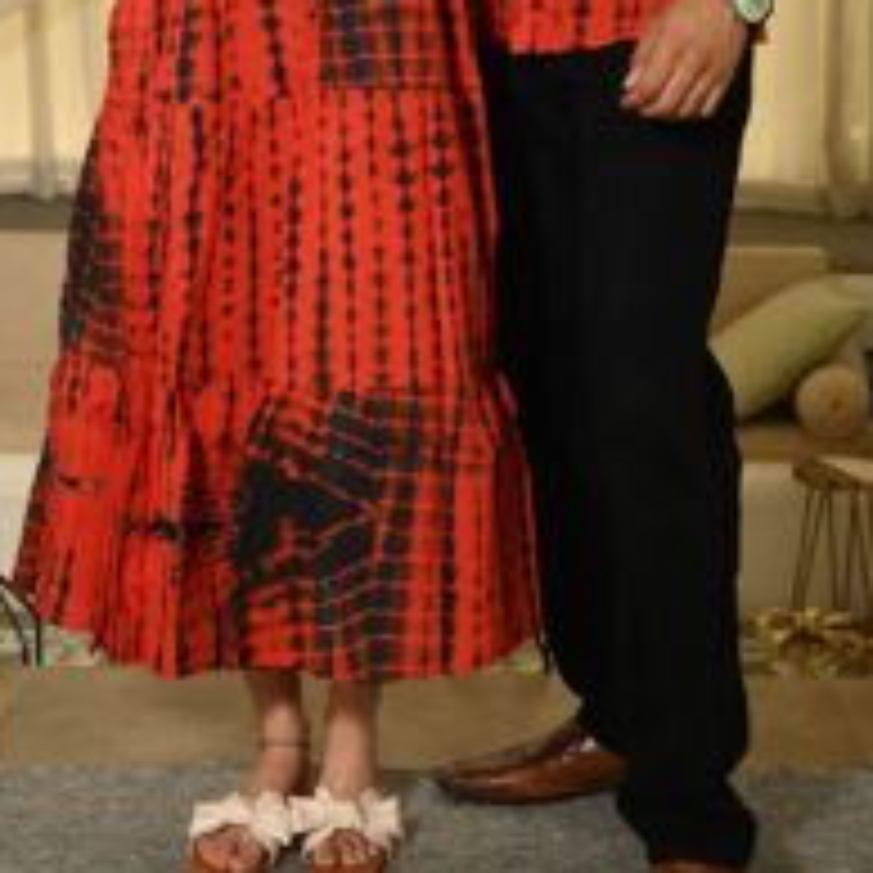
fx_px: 2311
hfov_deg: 21.4
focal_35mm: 81
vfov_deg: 20.6
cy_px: -34
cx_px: 482
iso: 250
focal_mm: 41
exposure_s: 1/160
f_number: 4
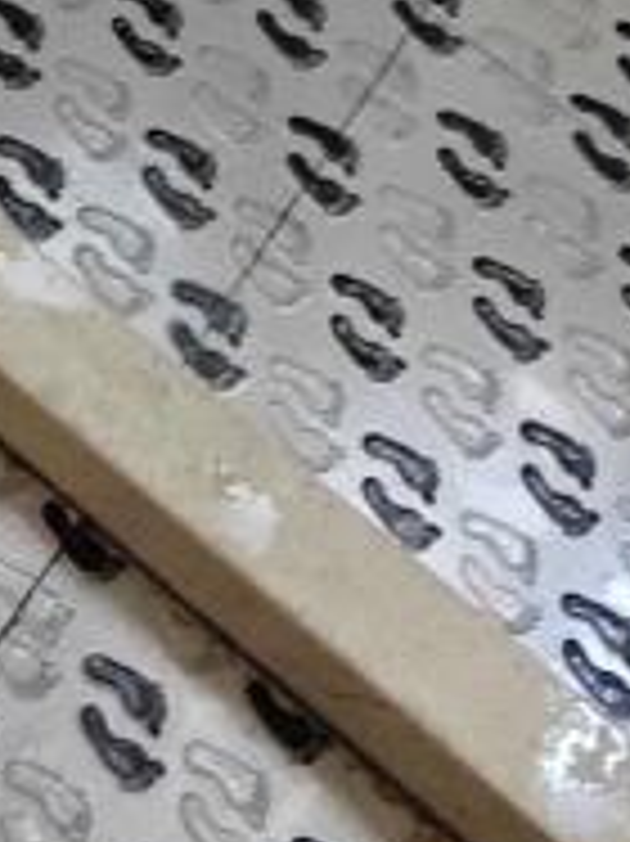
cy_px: -1227
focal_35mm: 131
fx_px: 3183
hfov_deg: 10.4
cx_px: -608
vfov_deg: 11.9
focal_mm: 5.52
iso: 2813
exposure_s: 1/100
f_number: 1.9
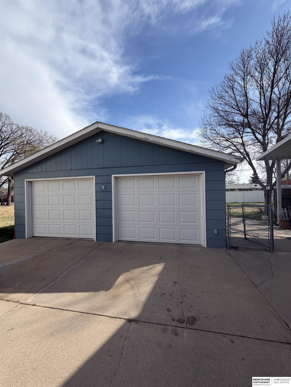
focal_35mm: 14
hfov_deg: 85.7
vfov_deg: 102.1
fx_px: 157
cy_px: 194
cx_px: 146
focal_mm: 2.22
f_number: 2.2
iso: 20
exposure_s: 1/1017
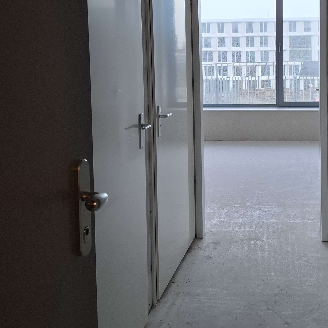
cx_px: 259
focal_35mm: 44
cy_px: 87
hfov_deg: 37.1
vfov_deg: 37.5
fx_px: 472
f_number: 1.8
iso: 80
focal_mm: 5.54
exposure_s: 1/100
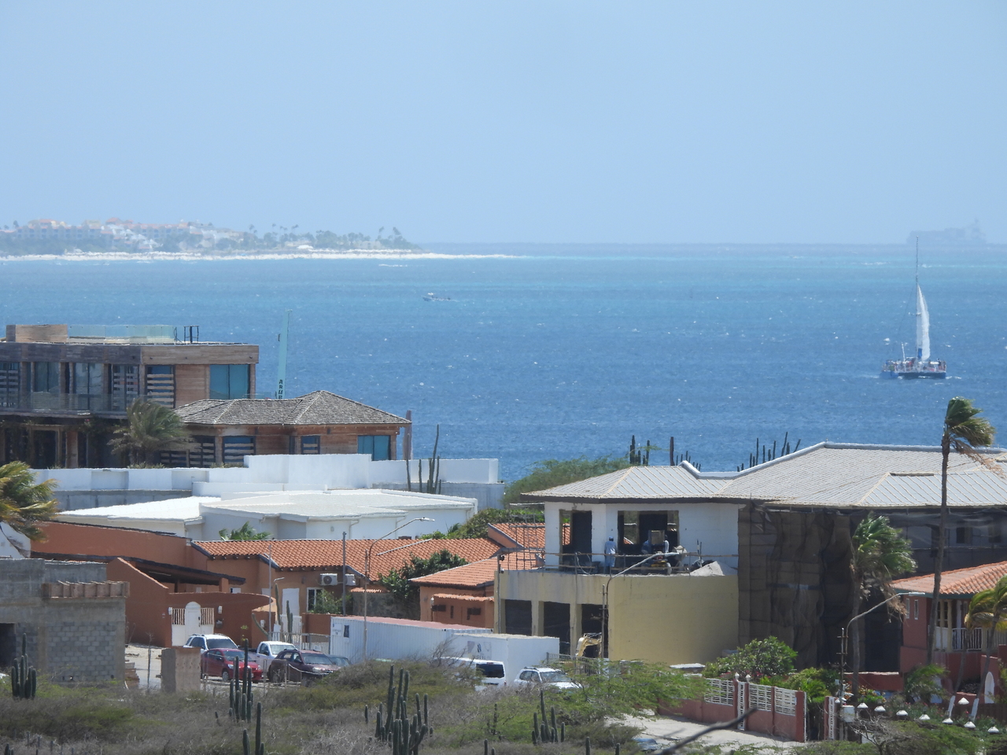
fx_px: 13091
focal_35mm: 450
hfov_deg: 4.4
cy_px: 378
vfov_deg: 3.3
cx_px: 504
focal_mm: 80.3
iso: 100
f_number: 5
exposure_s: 1/640
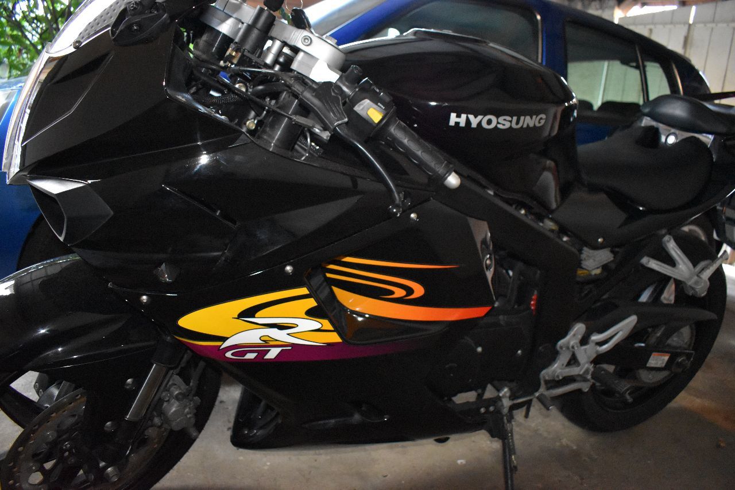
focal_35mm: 27
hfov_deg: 67.4
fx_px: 551
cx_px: 368
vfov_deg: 47.9
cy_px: 245
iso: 5000
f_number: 3.5
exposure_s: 1/60
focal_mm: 18
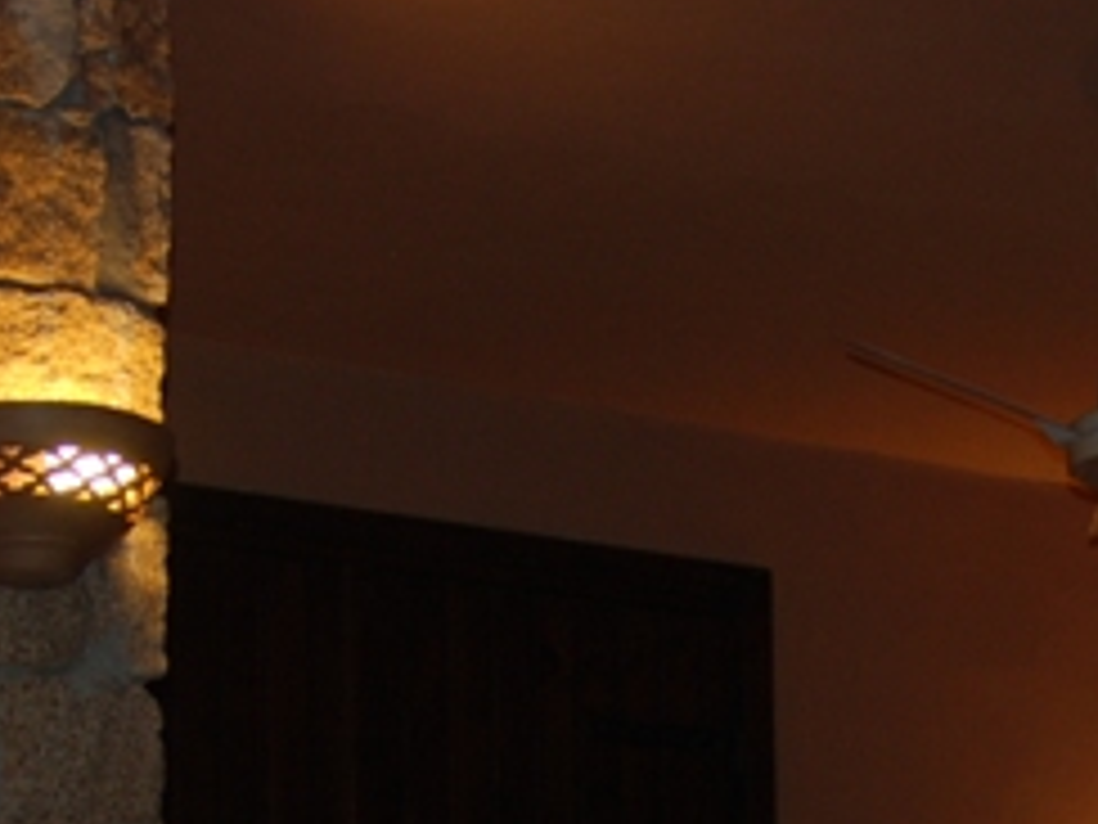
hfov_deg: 12.4
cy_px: 991
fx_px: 5043
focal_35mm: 159
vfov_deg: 9.2
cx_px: 760
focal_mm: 30
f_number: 4.2
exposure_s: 1/60
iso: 200
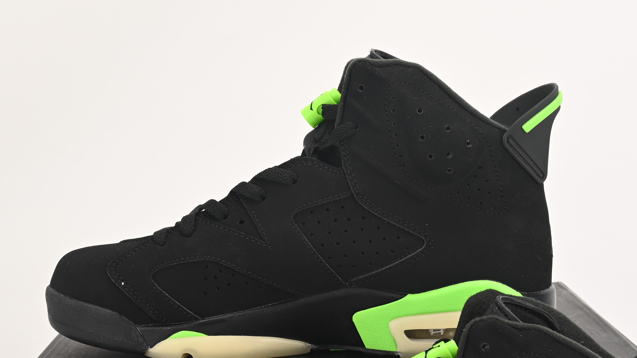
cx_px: 356
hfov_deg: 30.1
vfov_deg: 16.9
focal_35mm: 70
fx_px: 1182
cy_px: 348
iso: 100
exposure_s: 1/200
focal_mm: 35
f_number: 11
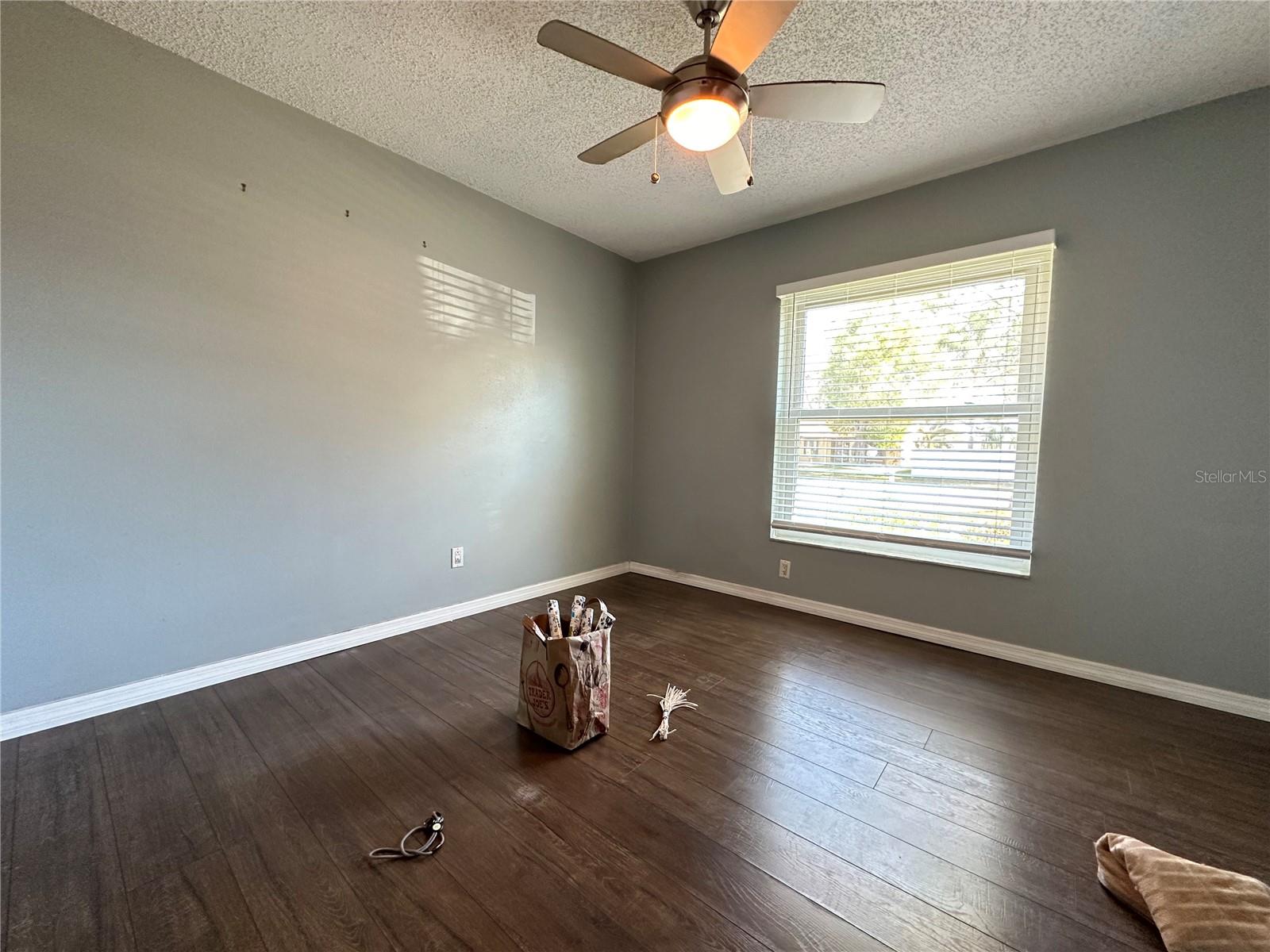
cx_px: 635
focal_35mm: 14
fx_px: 514
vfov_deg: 85.7
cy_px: 476
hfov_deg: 102.1
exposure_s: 1/60
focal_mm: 2.22
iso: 320
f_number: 2.2
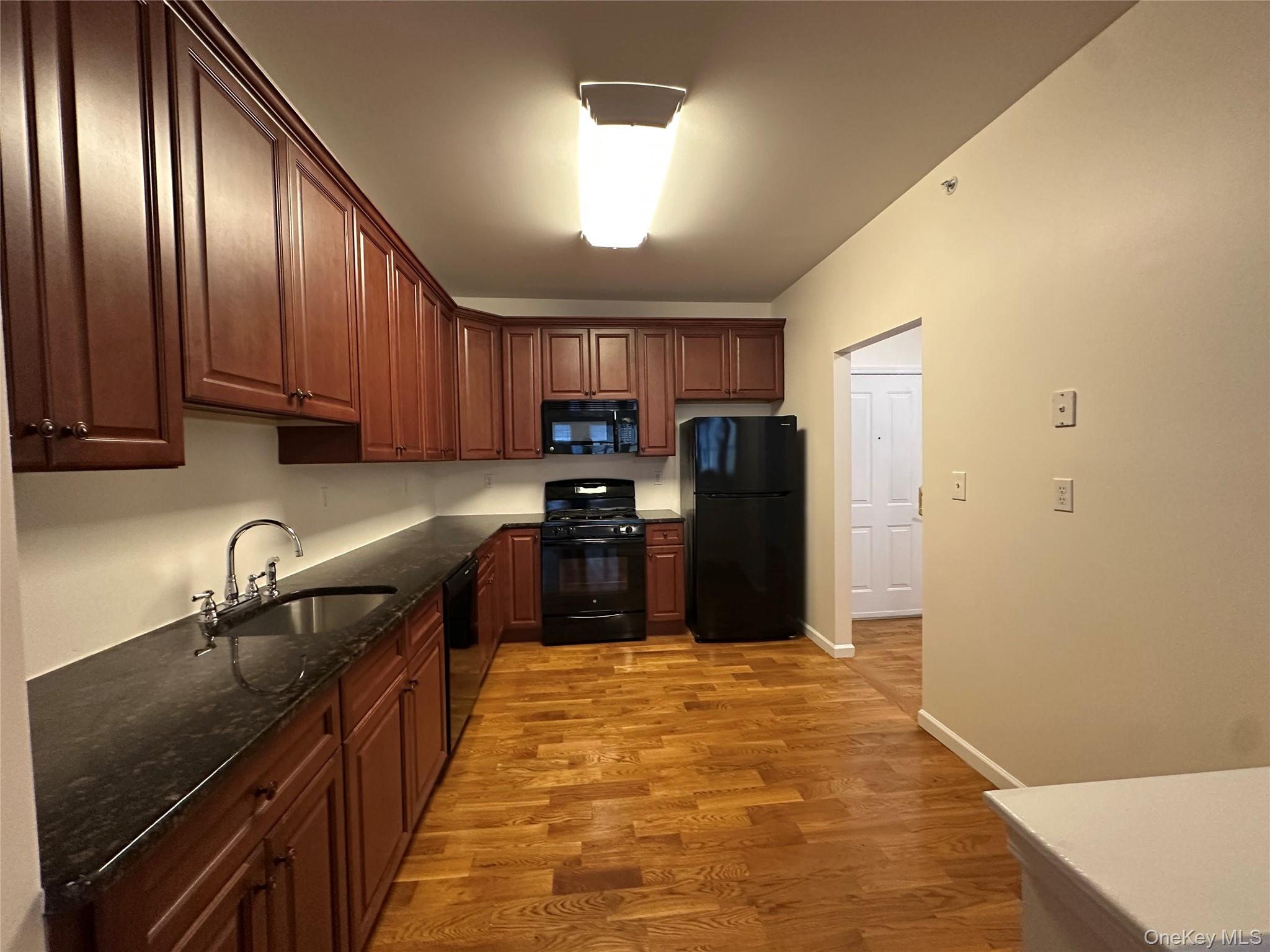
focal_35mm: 14
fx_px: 514
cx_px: 635
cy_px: 476
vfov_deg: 85.7
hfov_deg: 102.1
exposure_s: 1/60
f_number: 2.2
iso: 500
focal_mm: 2.22
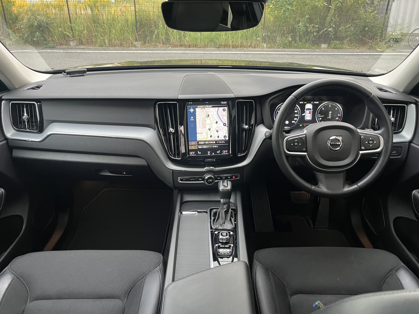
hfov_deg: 65.3
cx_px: 213
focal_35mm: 27
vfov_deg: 51.3
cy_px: 153
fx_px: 327
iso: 125
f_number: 1.6
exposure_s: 1/93
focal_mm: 5.1
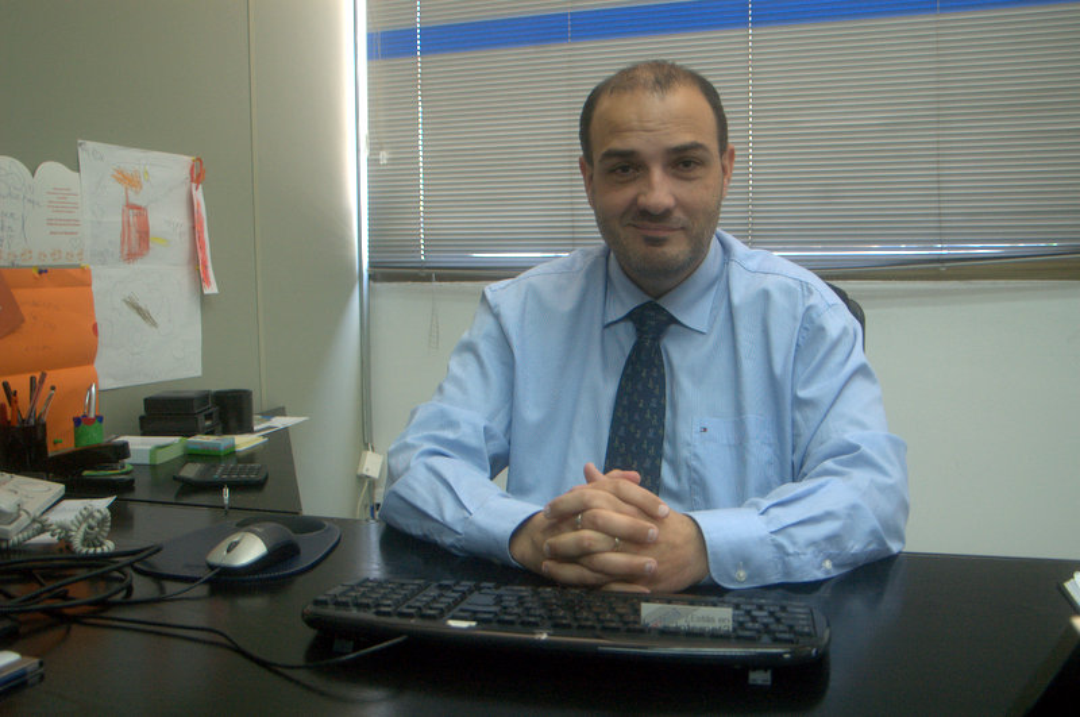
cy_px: 358
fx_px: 1078
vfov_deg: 36.8
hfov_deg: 53.2
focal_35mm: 36
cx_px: 540
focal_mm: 24
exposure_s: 1/60
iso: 400
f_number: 4
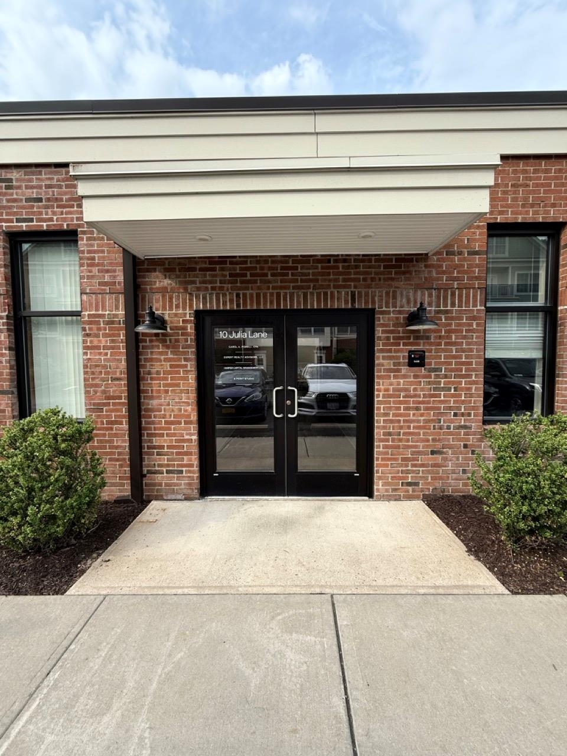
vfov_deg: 102.1
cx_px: 284
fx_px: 306
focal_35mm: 14
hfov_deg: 85.7
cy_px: 378
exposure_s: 1/390
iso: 50
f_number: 2.2
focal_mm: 2.22
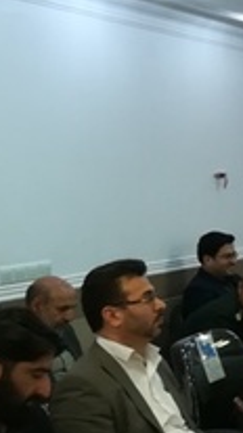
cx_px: 591
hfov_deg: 11.6
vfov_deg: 25.0
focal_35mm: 85
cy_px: 196
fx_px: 976
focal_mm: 3.83
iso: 160
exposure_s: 1/33.3
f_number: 2.2
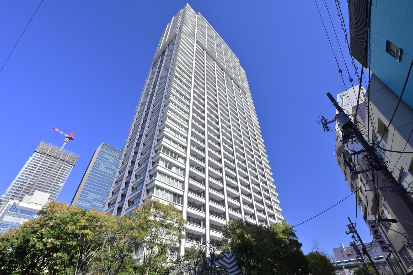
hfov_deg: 96.7
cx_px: 207
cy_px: 155
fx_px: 184
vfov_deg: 73.4
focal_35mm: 16
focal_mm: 14
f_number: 9
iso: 400
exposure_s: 1/500
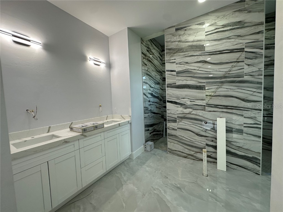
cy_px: 106
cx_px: 142
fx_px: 114
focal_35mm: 14
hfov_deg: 102.1
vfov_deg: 85.7
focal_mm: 2.22
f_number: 2.2
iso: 100
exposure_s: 1/120
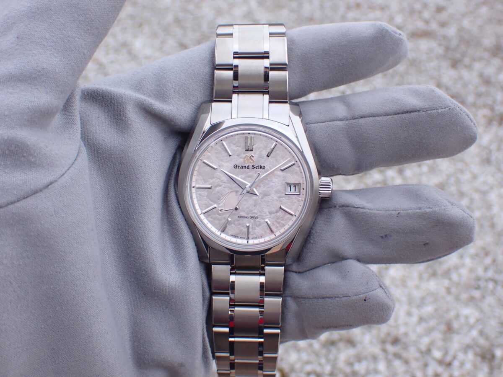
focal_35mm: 54
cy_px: 188
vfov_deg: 27.0
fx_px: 785
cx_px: 252
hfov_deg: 35.5
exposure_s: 1/200
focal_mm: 9.65
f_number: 4.5
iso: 125
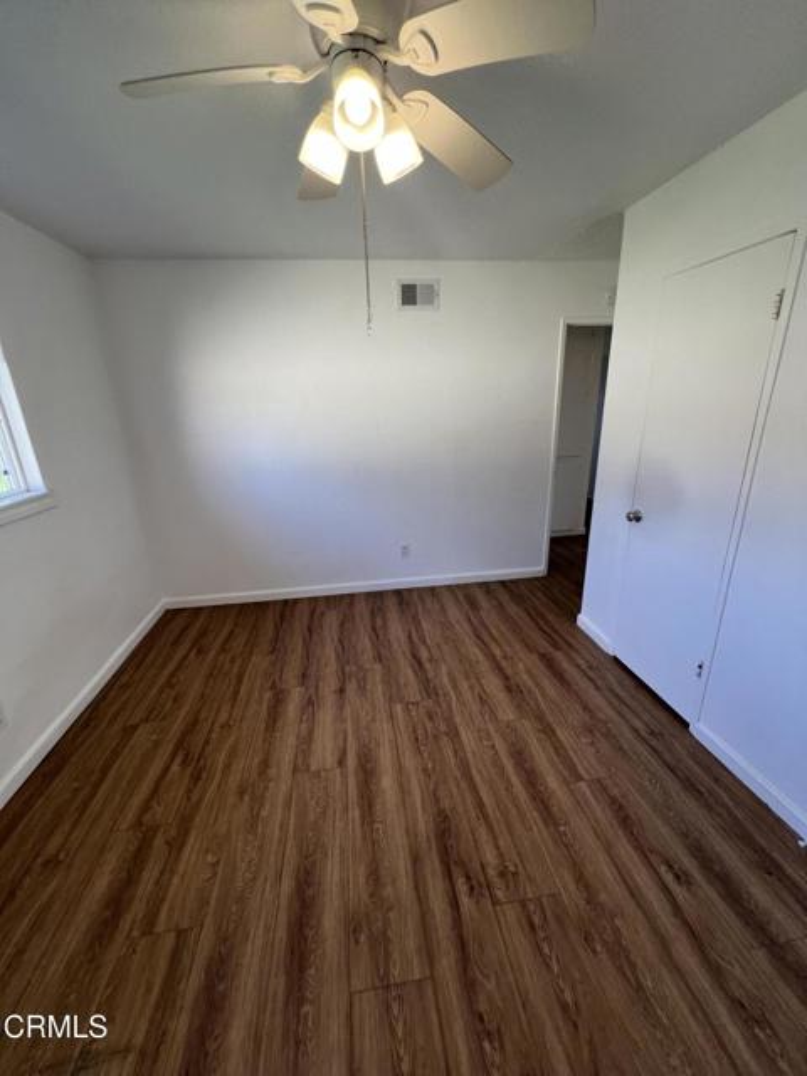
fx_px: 404
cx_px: 404
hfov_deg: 89.9
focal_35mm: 13
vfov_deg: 106.2
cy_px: 538
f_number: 1.8
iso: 80
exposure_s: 1/120
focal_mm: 1.57
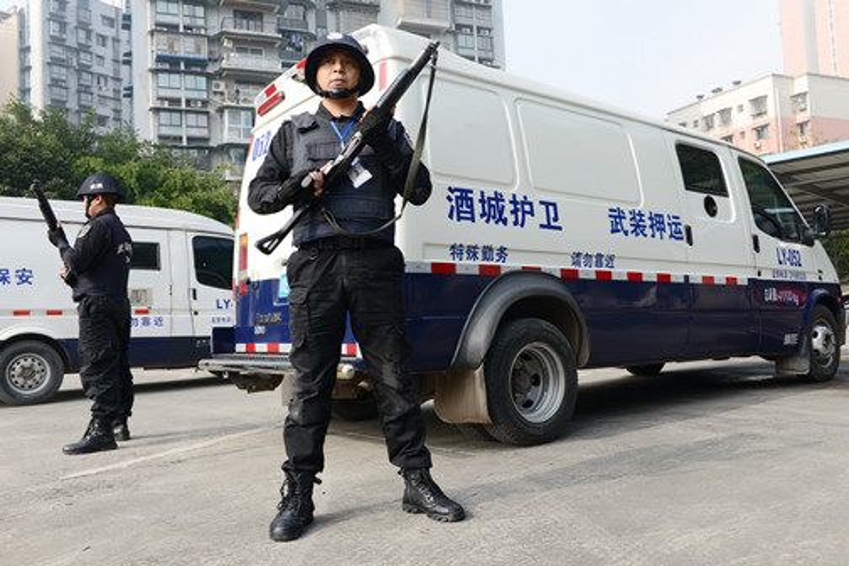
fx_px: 755
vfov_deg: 41.1
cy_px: 283
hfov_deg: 58.7
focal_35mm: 32
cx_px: 424
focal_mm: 32
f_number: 9
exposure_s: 1/320
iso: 400
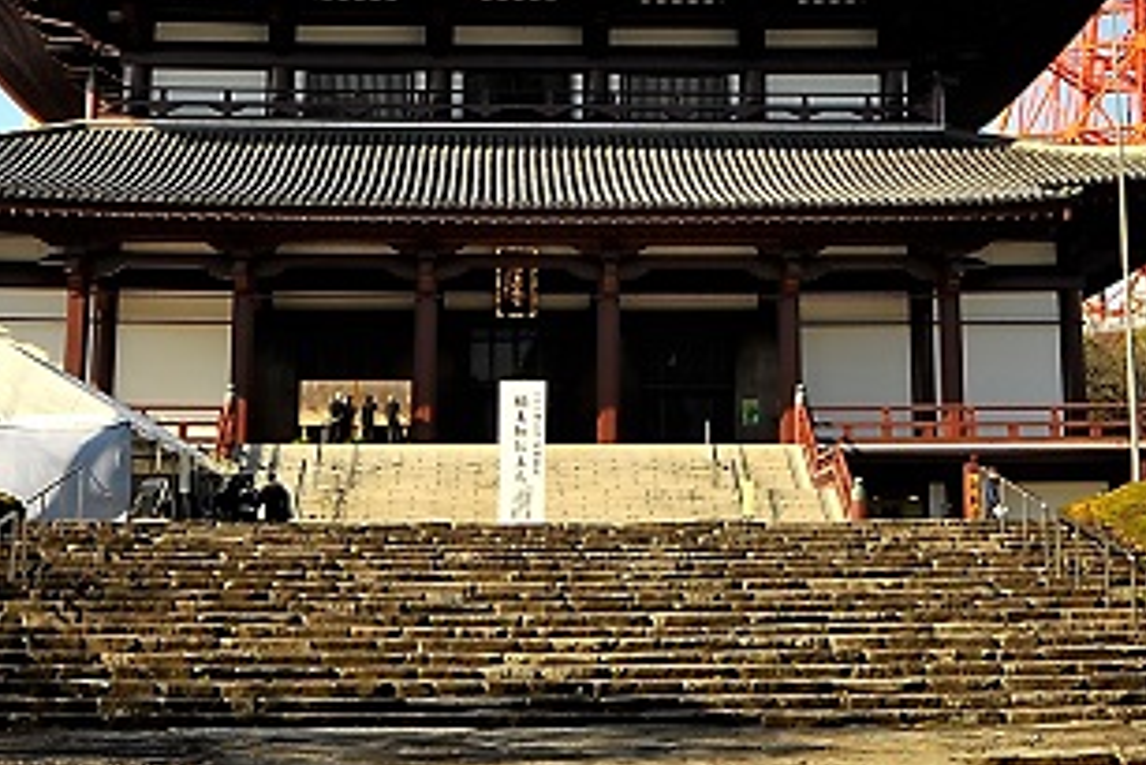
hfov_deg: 24.3
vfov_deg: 15.3
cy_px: -332
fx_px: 2658
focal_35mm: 83
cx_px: 650
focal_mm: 19
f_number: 7.1
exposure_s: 1/500
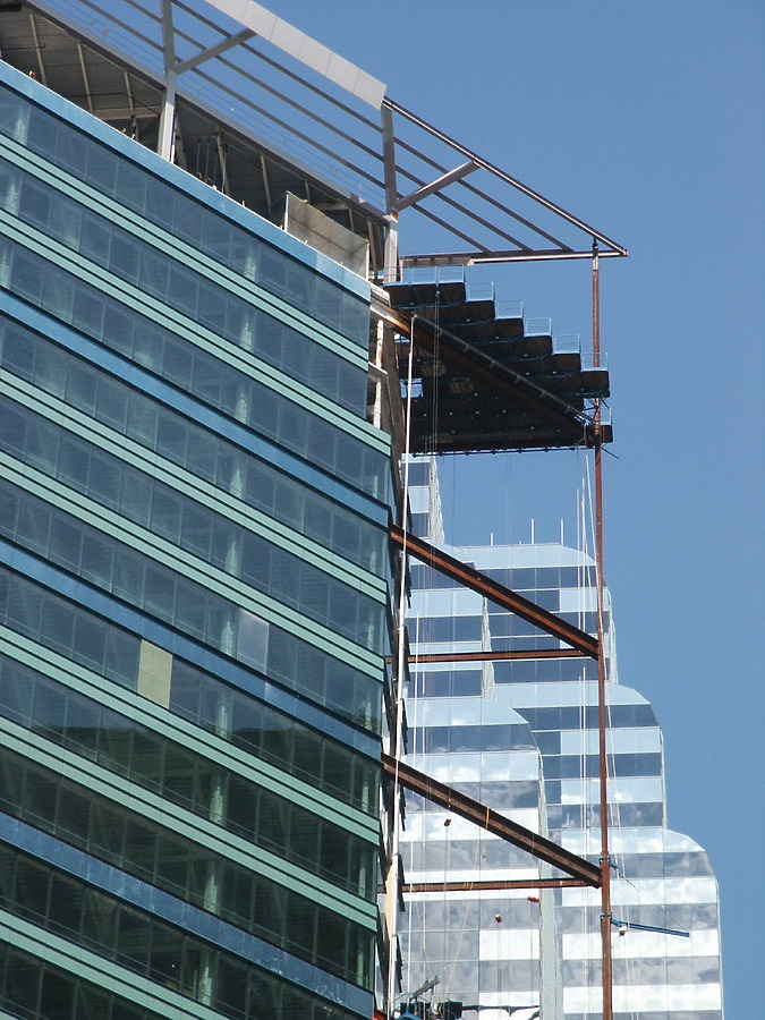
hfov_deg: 10.7
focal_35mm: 139
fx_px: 4096
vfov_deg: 14.2
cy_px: 510
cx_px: 382
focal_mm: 28.22
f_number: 8
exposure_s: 1/180
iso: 64
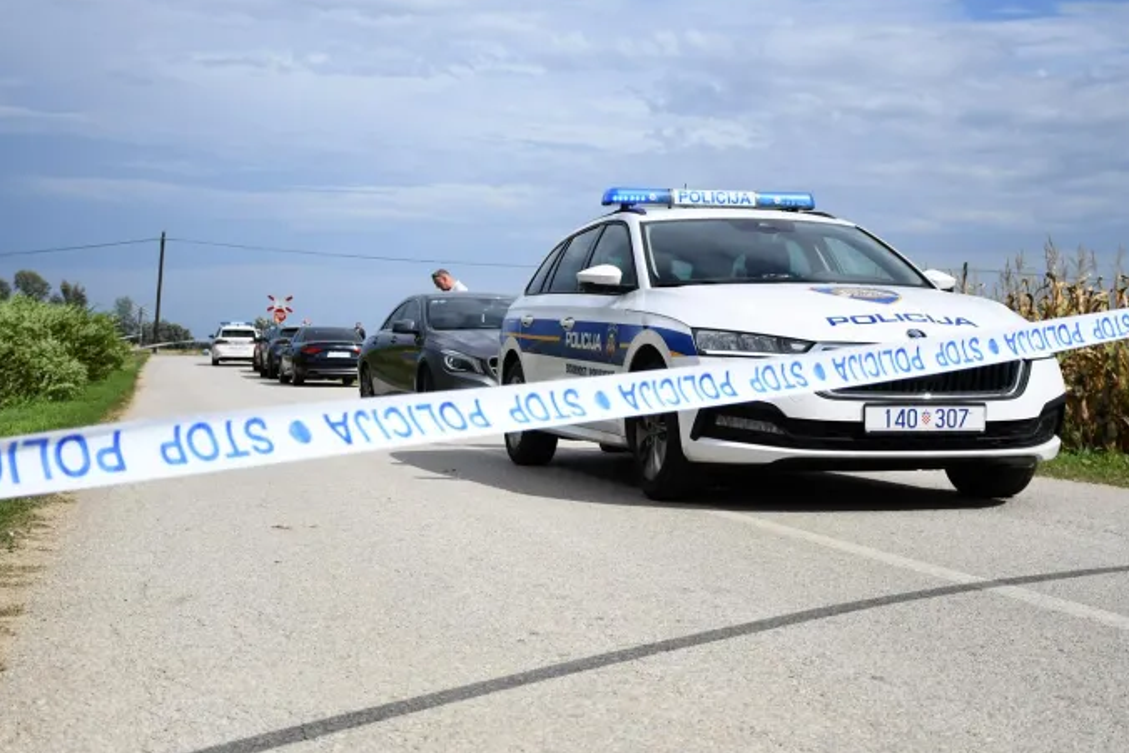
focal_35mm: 54
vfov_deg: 25.1
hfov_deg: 36.8
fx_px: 1694
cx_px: 521
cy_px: 412
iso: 500
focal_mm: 32
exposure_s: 1/8000
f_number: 4
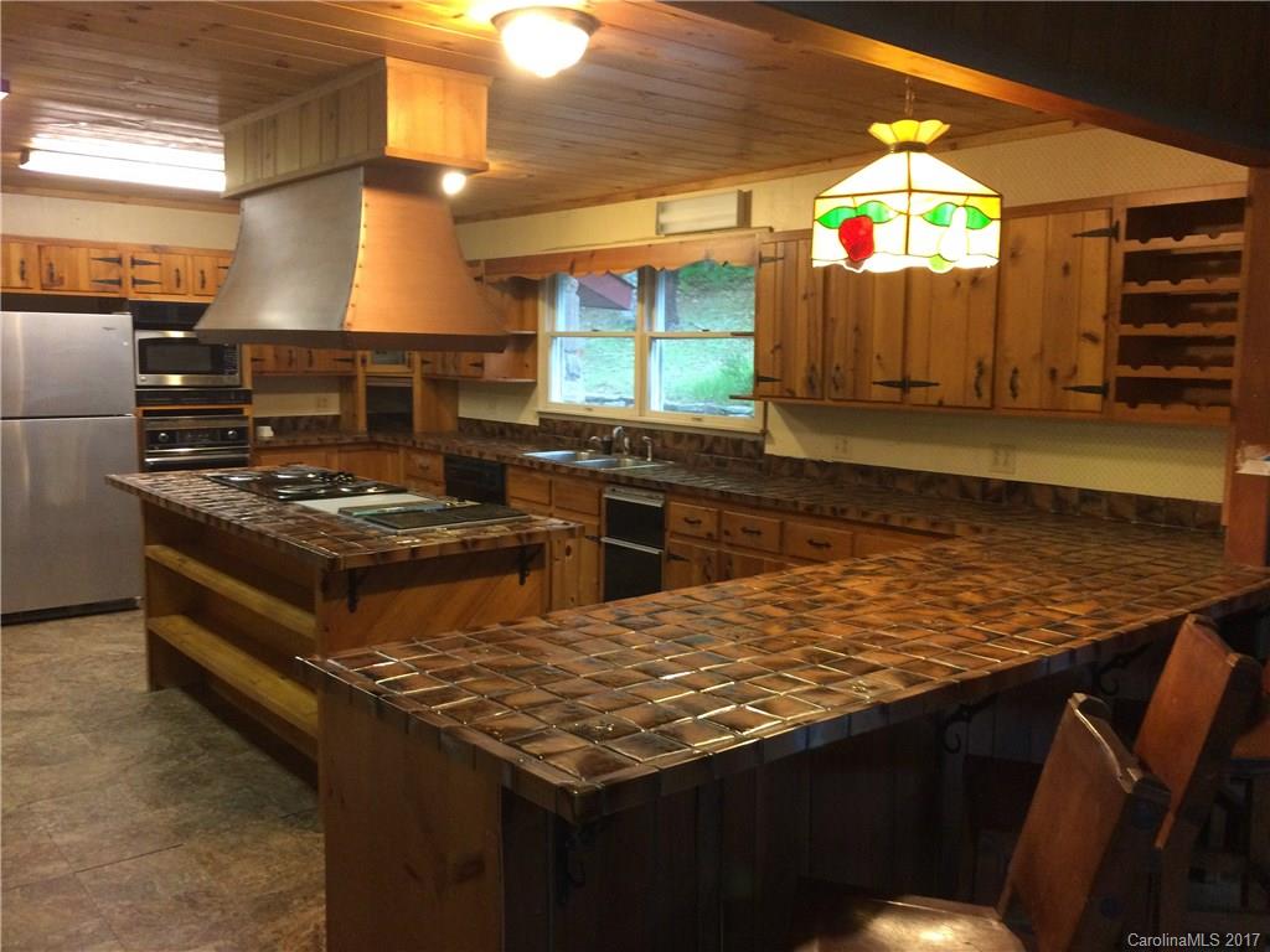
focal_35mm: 29
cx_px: 635
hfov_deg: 61.7
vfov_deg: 48.2
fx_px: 1064
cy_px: 476
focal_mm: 4.15
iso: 320
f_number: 2.2
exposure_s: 1/30
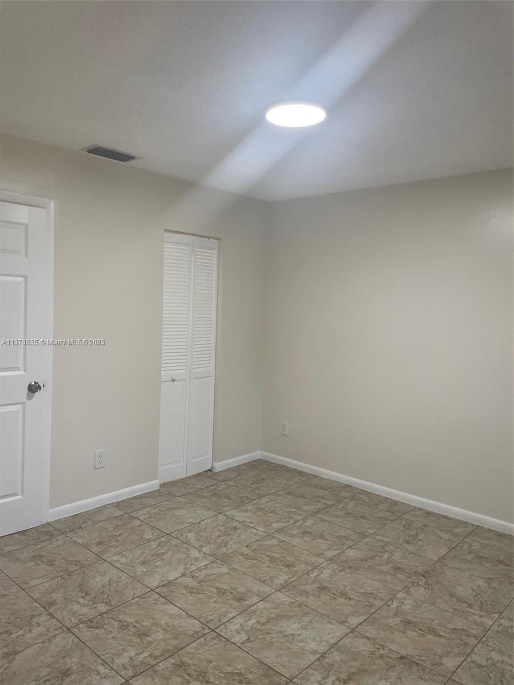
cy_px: 342
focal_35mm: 26
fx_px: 515
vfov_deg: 67.3
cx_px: 257
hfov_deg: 53.1
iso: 125
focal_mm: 4.2
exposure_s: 1/120
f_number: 1.6
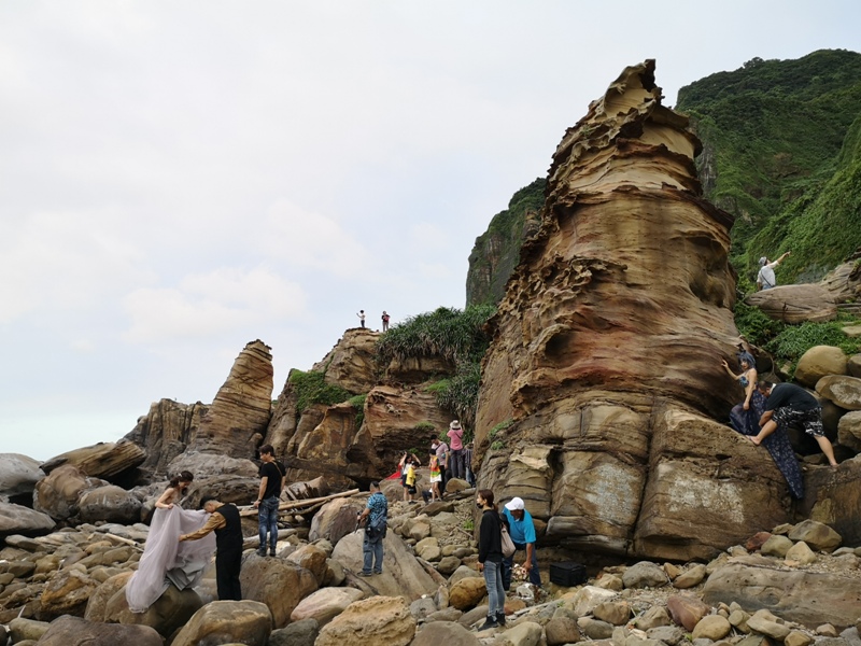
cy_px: 323
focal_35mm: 27
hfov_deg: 65.3
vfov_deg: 51.4
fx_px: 672
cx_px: 430
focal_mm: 3.95
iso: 50
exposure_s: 1/489
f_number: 1.8
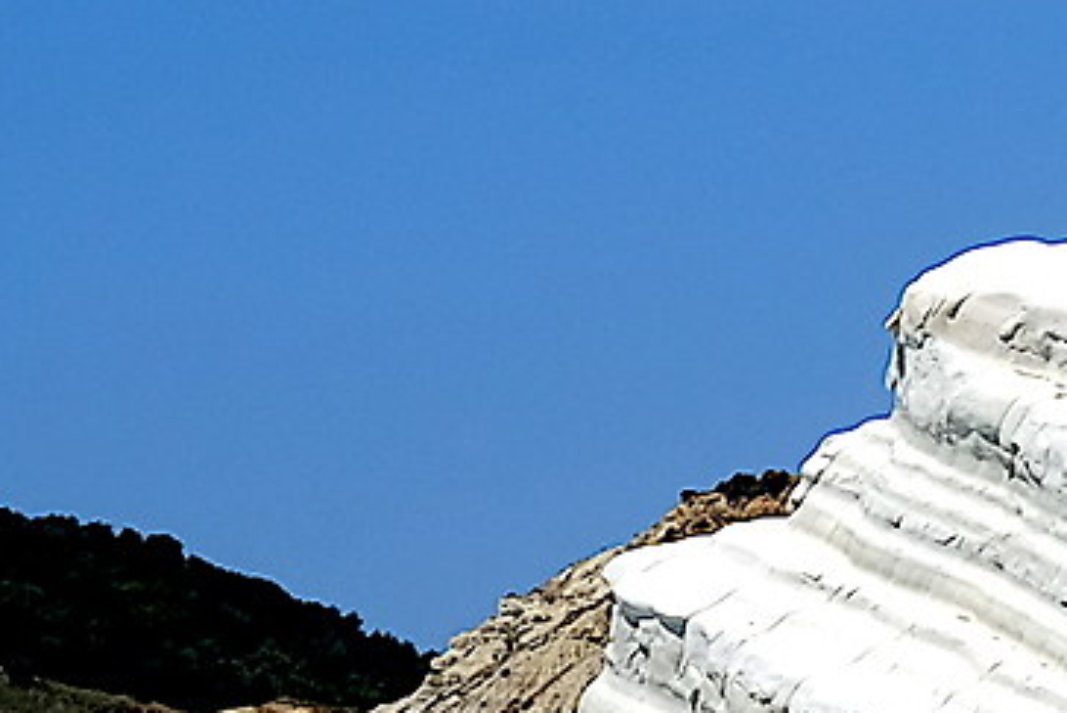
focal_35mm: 455
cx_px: 2925
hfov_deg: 4.4
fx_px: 13490
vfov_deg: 3.0
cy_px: 557
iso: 200
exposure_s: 1/750
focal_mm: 46.3
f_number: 10
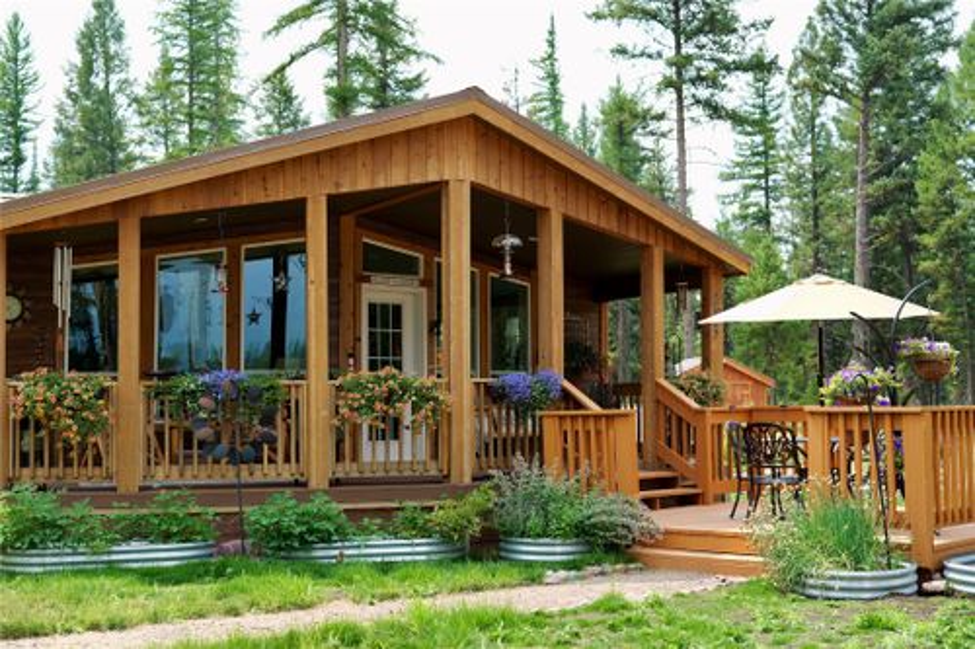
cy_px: 324
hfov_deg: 39.6
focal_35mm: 50
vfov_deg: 27.0
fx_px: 1354
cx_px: 488
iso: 100
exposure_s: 1/400
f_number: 3.5
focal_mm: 50
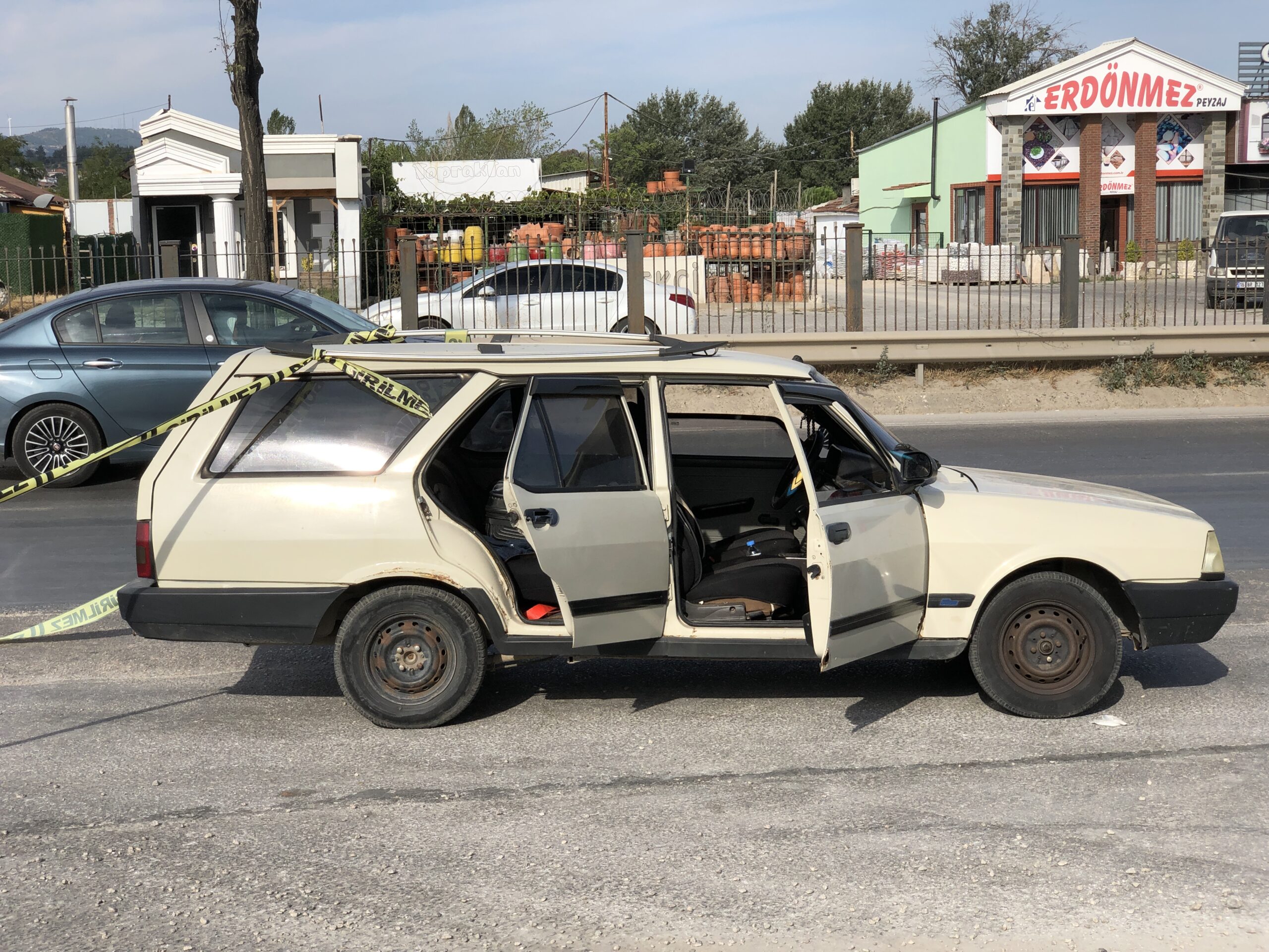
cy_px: 476
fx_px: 1906
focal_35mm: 52
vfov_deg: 28.0
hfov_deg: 36.8
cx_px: 634
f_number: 2.4
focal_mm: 6
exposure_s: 1/1091
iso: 16
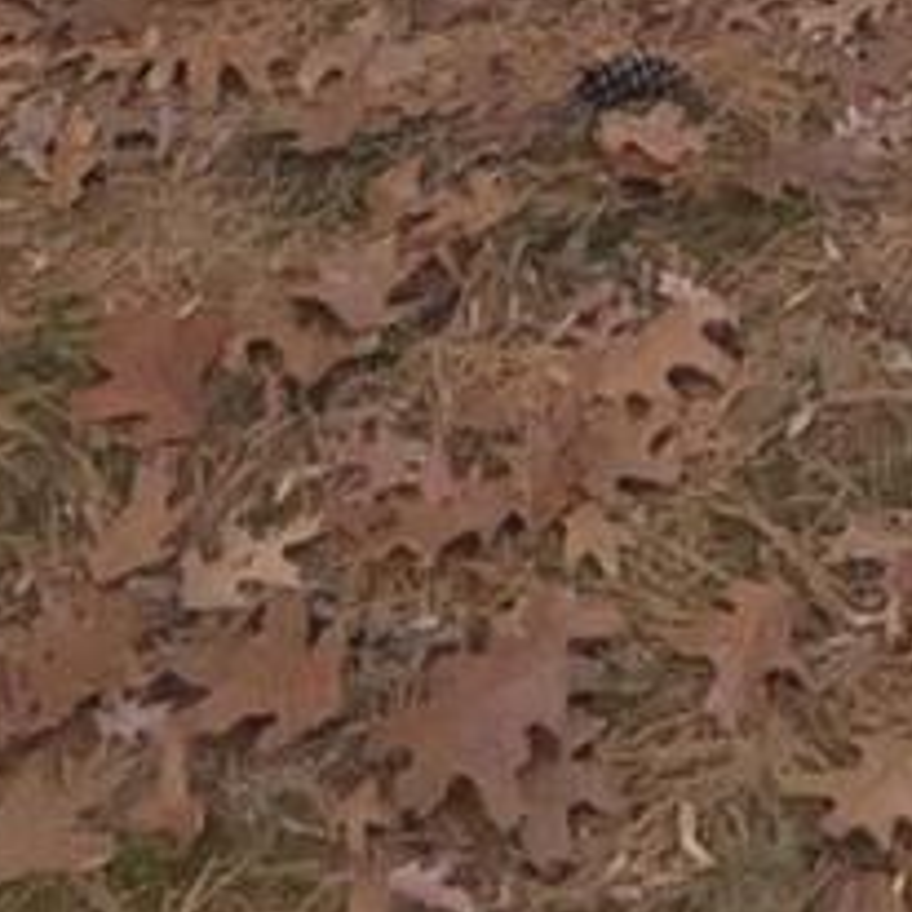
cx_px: 921
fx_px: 2951
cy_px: -1257
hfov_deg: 17.2
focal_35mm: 99
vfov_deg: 13.2
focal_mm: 2.35
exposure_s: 1/23.8
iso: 418
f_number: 2.2
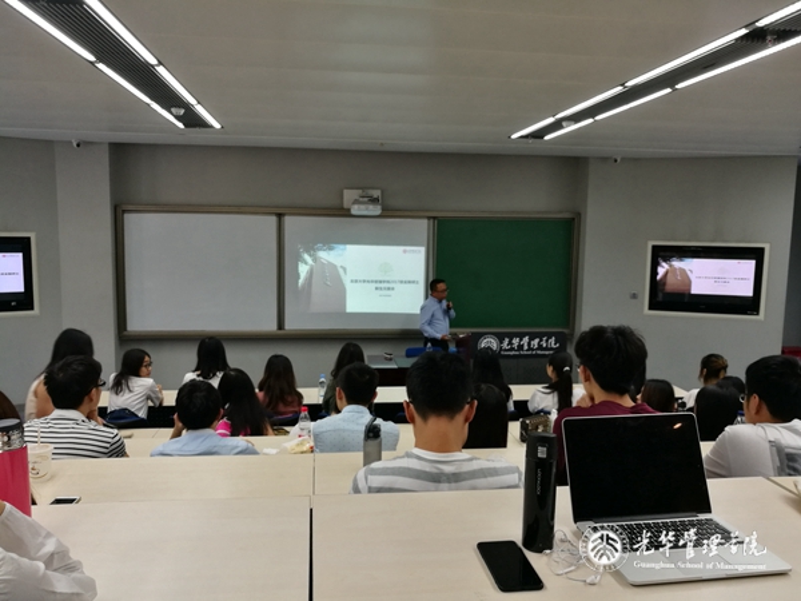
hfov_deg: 65.3
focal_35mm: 27
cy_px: 300
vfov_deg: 51.4
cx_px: 400
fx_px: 625
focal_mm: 4.5
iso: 160
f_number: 2.2
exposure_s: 1/33.3
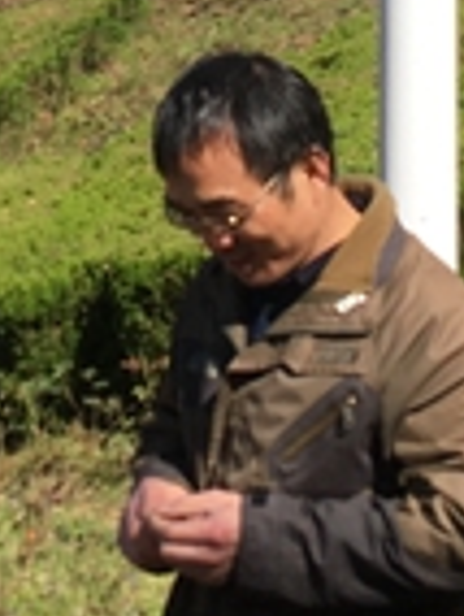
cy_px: -182
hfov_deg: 9.1
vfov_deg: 11.8
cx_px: 69
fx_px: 2904
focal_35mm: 163
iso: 25
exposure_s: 1/1451
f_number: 2.2
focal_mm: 4.15
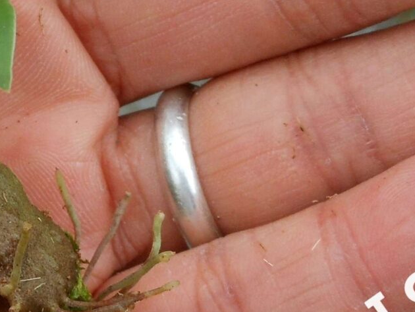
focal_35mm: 134
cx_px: -88
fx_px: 1607
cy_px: 84
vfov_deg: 11.1
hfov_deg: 14.2
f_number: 4
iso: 80
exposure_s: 1/250
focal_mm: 5.9
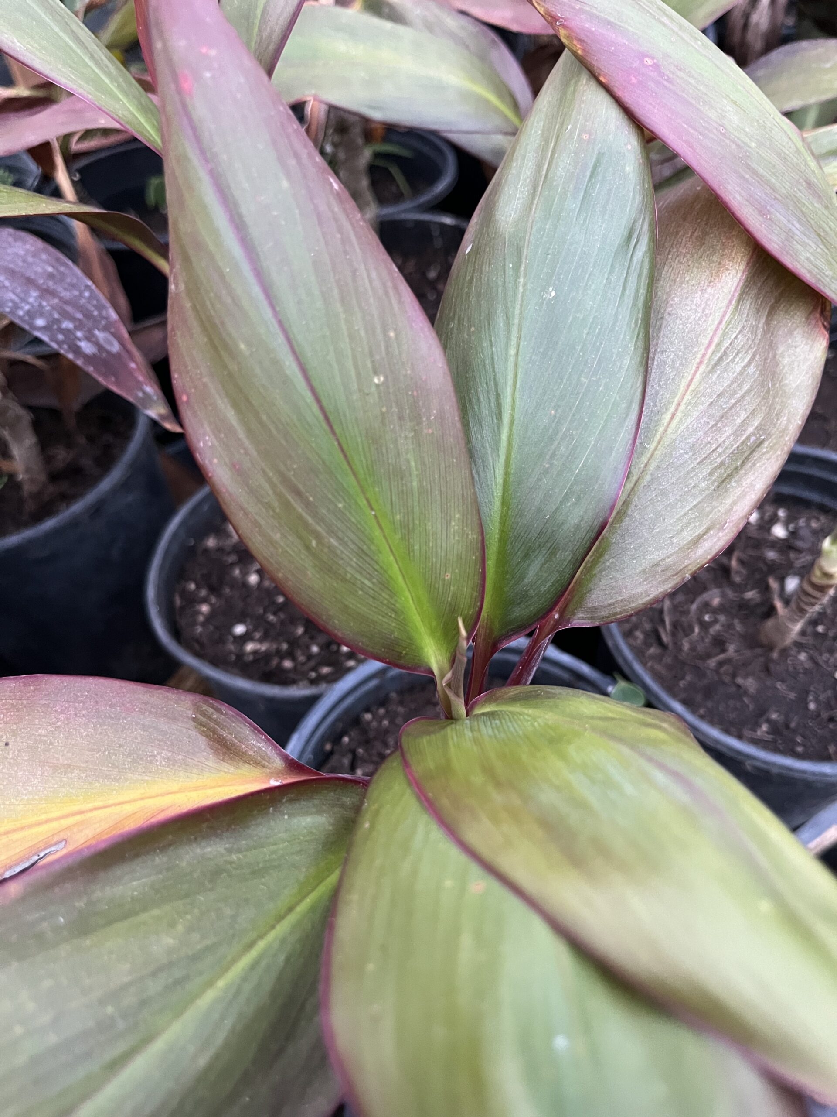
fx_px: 838
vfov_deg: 67.3
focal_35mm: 26
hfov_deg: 53.1
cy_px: 558
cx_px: 418
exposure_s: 1/58
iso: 500
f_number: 1.6
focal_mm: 5.1
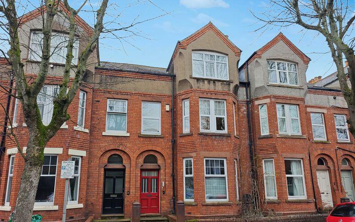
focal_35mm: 25
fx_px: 242
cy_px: 136
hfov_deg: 72.5
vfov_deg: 48.9
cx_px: 176
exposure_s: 1/100
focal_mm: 8.72
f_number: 2
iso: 80
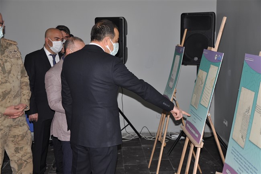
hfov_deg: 37.9
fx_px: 380
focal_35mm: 52
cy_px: 87
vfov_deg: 25.7
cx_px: 130
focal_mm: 35
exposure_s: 1/60
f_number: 4.5
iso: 200
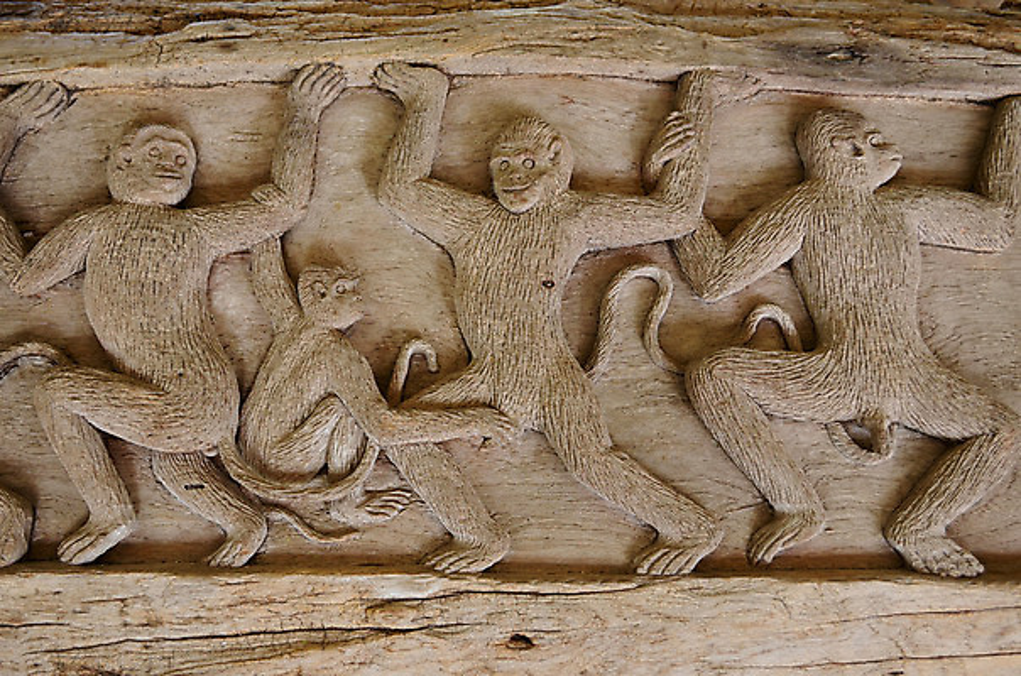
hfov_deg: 46.5
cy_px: 338
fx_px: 1189
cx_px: 510
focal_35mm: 42
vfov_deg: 31.8
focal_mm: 28
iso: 100
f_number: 4.5
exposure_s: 1/6
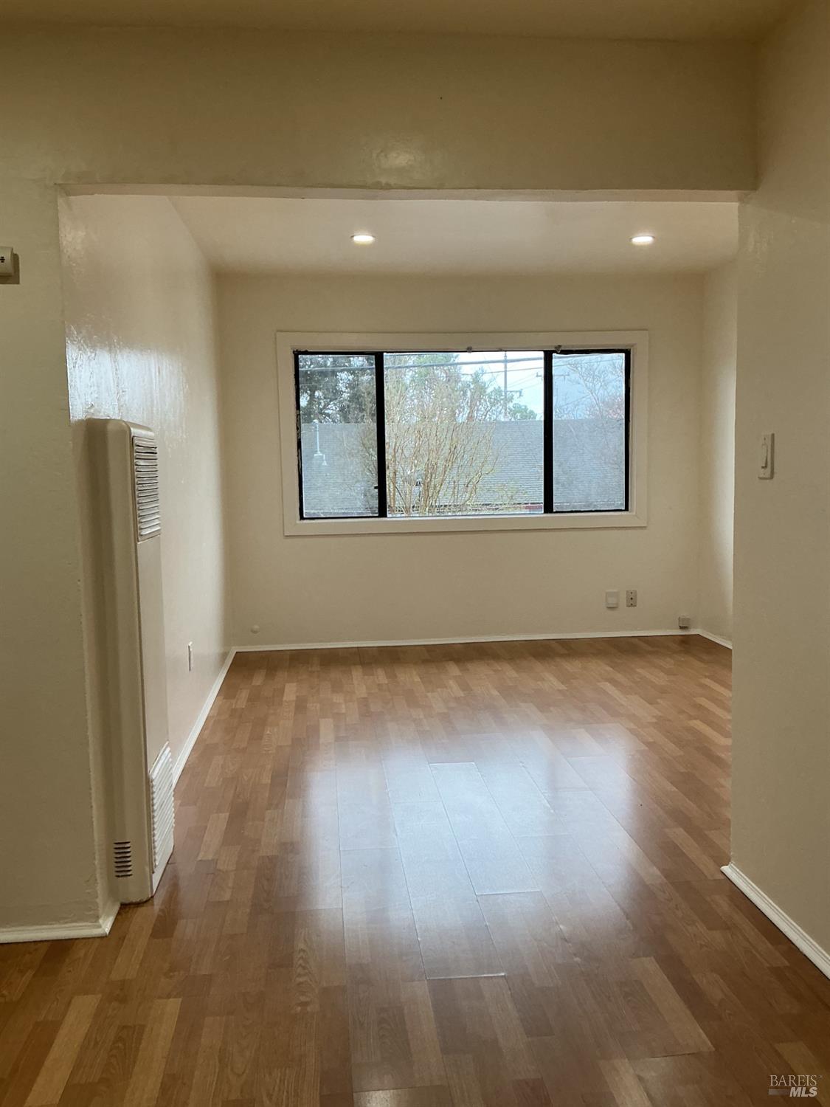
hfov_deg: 48.2
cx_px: 415
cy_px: 554
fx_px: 927
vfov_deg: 61.7
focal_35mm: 29
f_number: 1.8
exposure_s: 1/100
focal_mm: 3
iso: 64
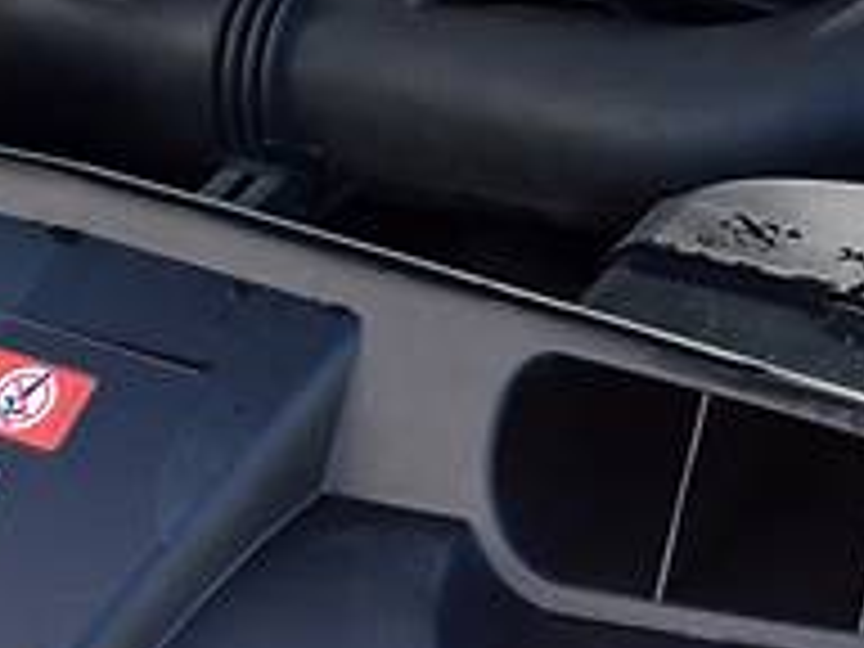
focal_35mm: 156
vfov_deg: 9.1
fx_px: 3894
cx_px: 1098
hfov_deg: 12.3
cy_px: -464
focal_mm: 26
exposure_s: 1/125
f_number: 5.6
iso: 220
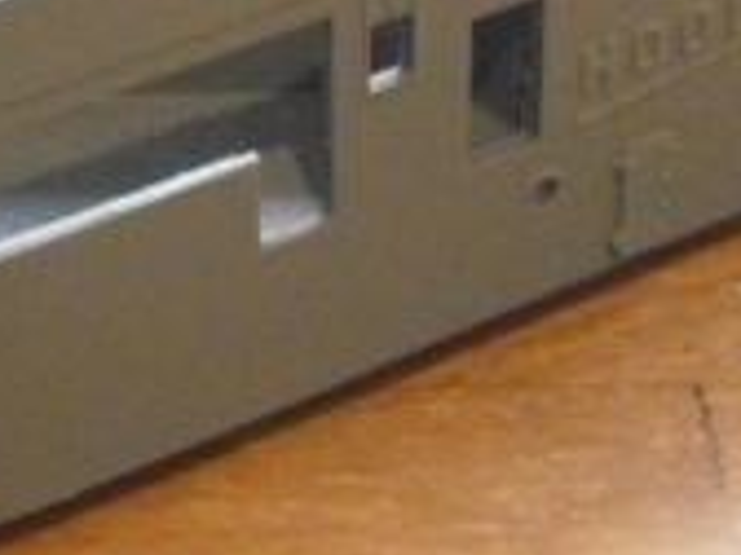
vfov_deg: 10.2
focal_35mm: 145
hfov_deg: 13.5
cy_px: 137
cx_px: 49
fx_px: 3104
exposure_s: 1/50
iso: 800
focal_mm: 6.2
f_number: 2.8
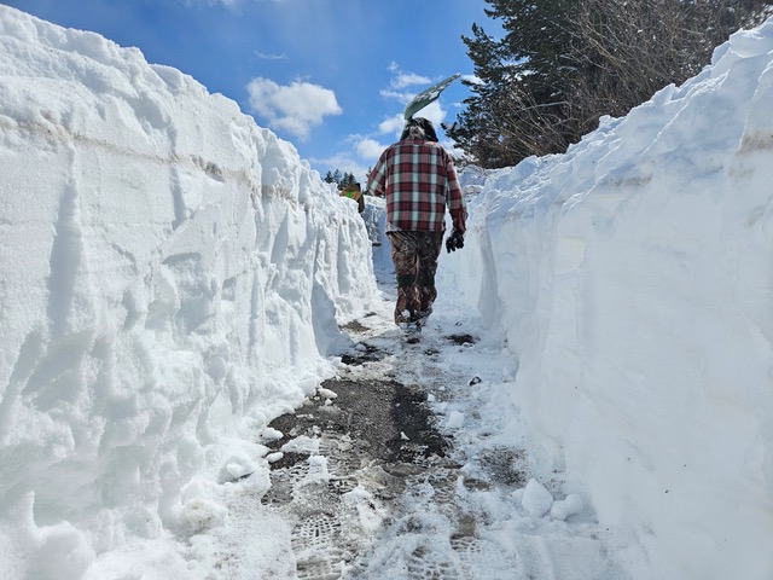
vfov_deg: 58.9
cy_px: 290
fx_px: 514
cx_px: 386
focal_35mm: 23
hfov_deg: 73.9
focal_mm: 5.4
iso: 25
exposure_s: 1/4279
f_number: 1.8
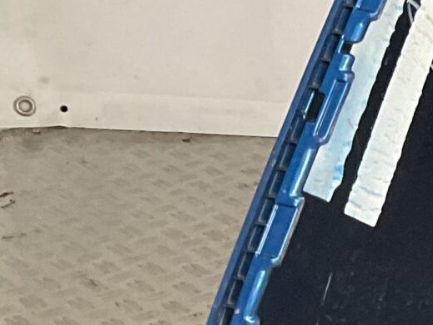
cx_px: 1060
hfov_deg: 11.3
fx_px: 1788
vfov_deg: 10.0
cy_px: 490
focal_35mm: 143
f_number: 1.8
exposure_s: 1/60
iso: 50
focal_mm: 3
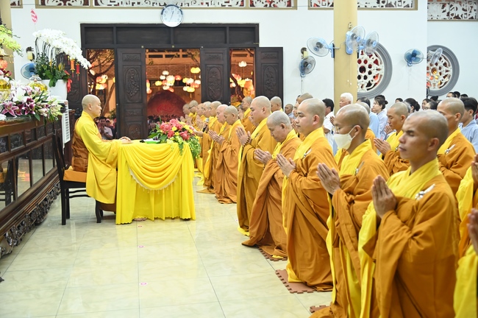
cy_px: 159
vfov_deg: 33.3
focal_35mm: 40
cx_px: 239
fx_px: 531
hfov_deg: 48.5
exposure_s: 1/50
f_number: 4
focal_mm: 40
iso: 2500
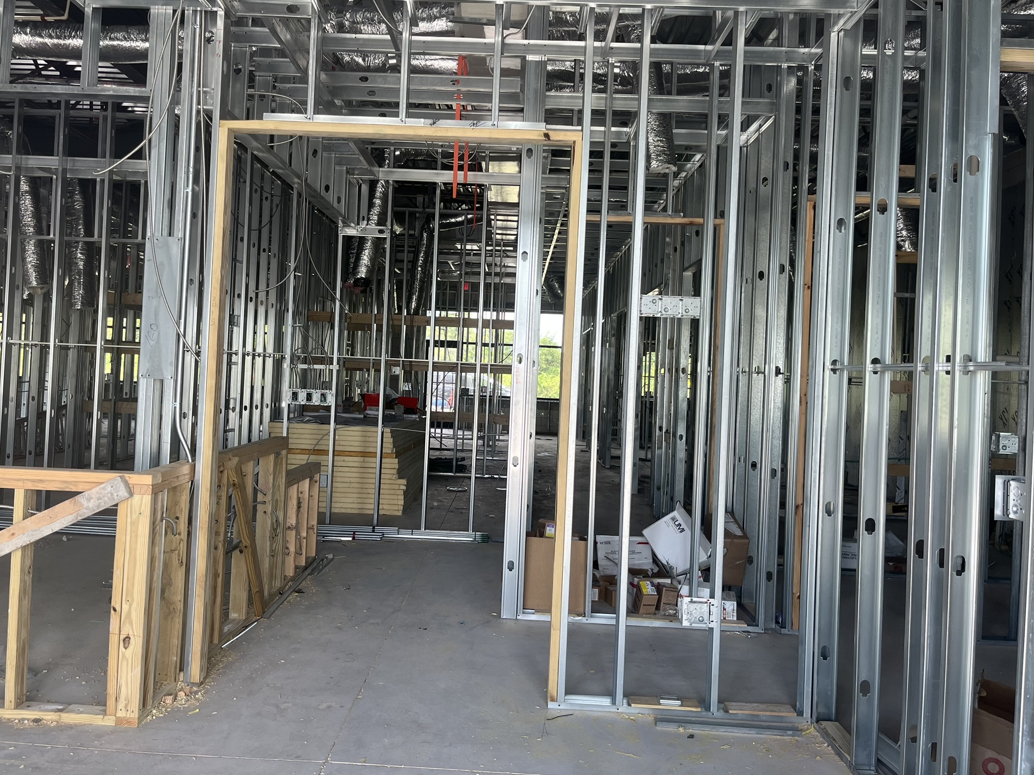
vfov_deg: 49.7
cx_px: 489
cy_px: 362
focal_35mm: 28
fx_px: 836
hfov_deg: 63.4
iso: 32
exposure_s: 1/129
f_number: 1.6
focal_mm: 5.1
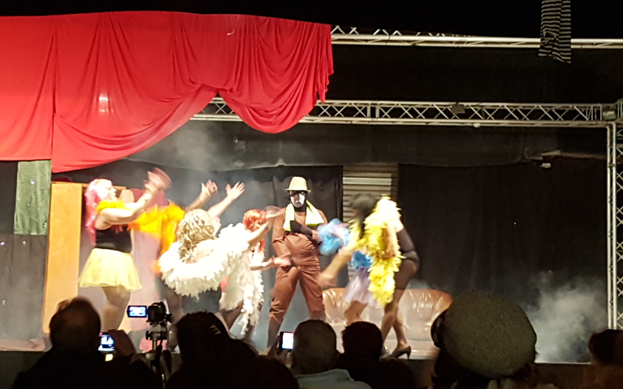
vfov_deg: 44.5
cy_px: 213
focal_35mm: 28
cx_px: 309
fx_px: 475
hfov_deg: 66.5
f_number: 1.7
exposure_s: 1/11
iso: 200
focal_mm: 4.2
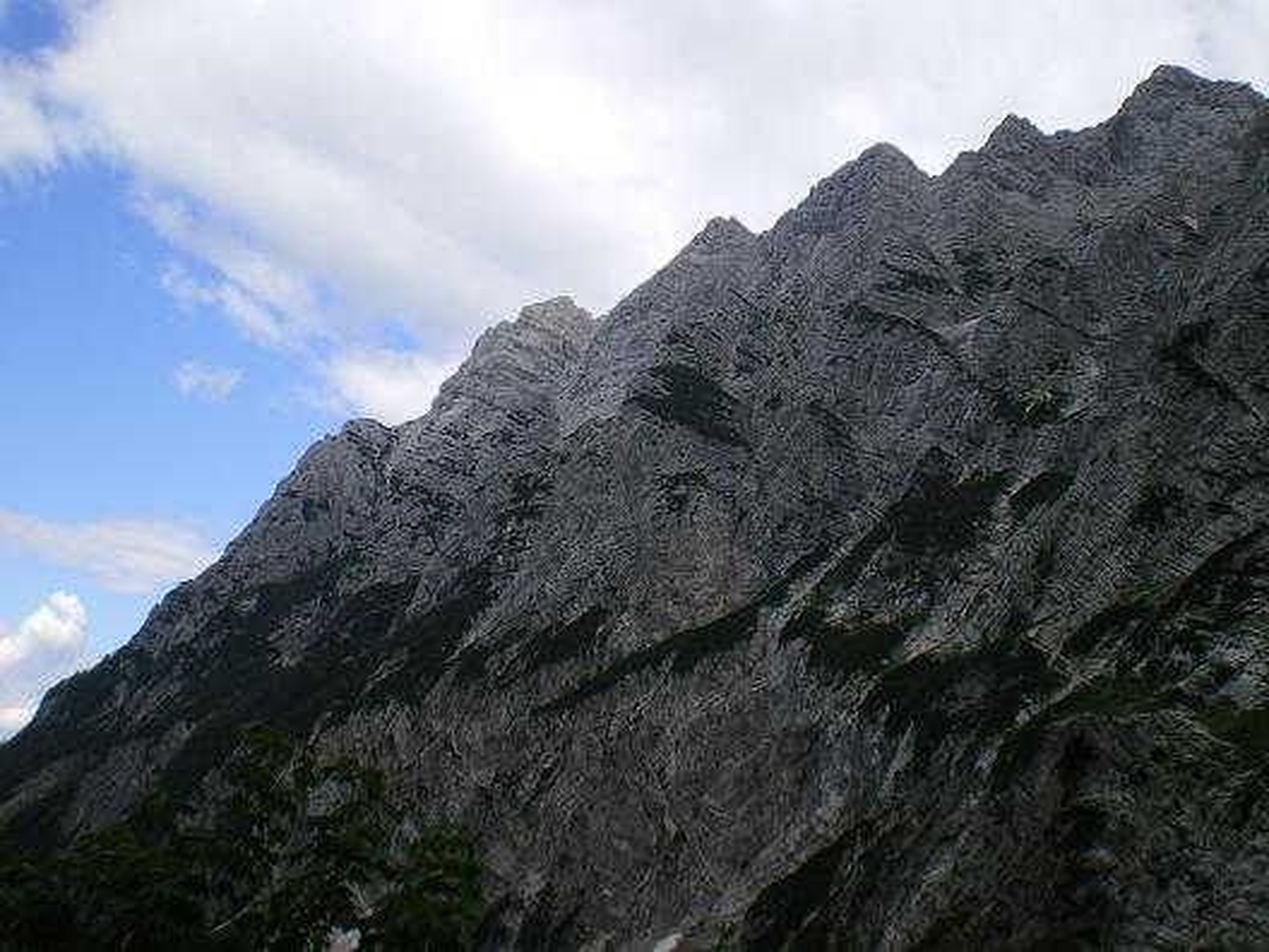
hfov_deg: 49.0
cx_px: 634
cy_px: 476
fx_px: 1393
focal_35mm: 38
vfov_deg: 37.7
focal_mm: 6.3
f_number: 4.6
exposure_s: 1/250
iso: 64
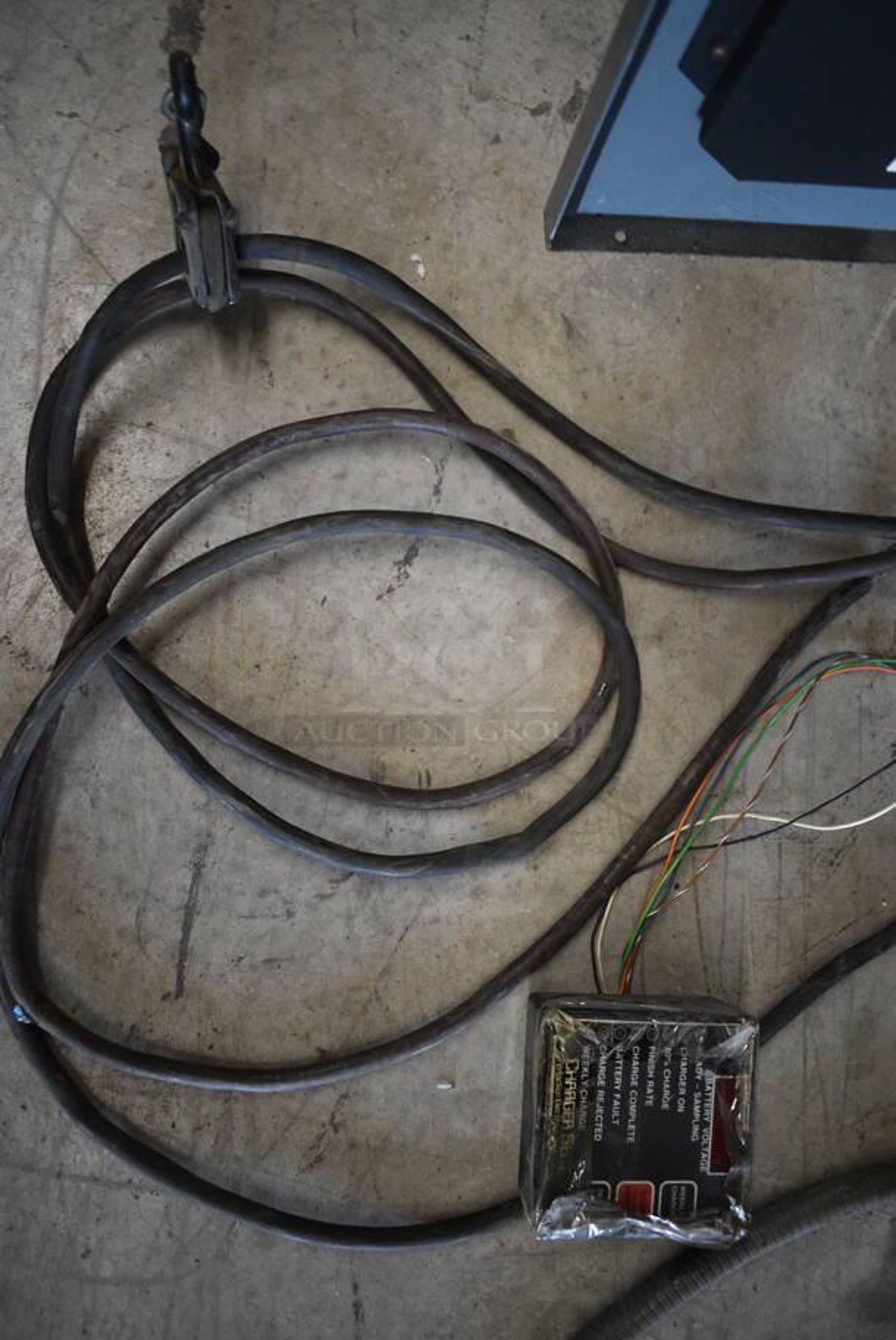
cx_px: 448
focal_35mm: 27
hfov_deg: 48.0
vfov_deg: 67.3
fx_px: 1006
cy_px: 670
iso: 2000
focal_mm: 18
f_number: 3.5
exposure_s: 1/125
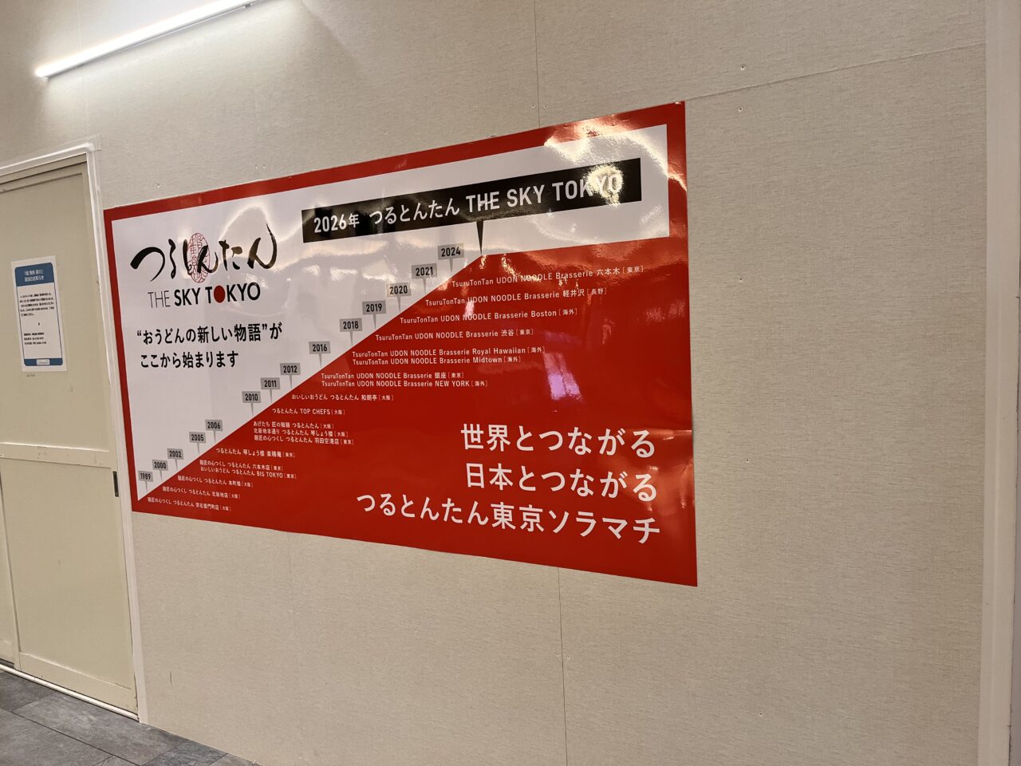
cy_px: 383
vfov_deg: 53.1
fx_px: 767
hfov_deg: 67.3
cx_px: 510
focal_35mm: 26
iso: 125
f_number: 1.6
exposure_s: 1/100
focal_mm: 5.1
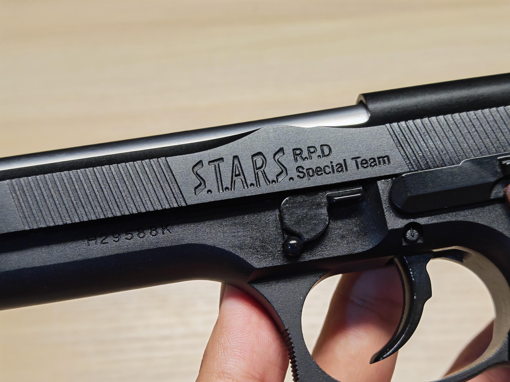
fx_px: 707
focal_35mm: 48
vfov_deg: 30.3
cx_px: 255
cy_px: 191
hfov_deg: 39.7
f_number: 2
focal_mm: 6.83
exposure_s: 1/100
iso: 160
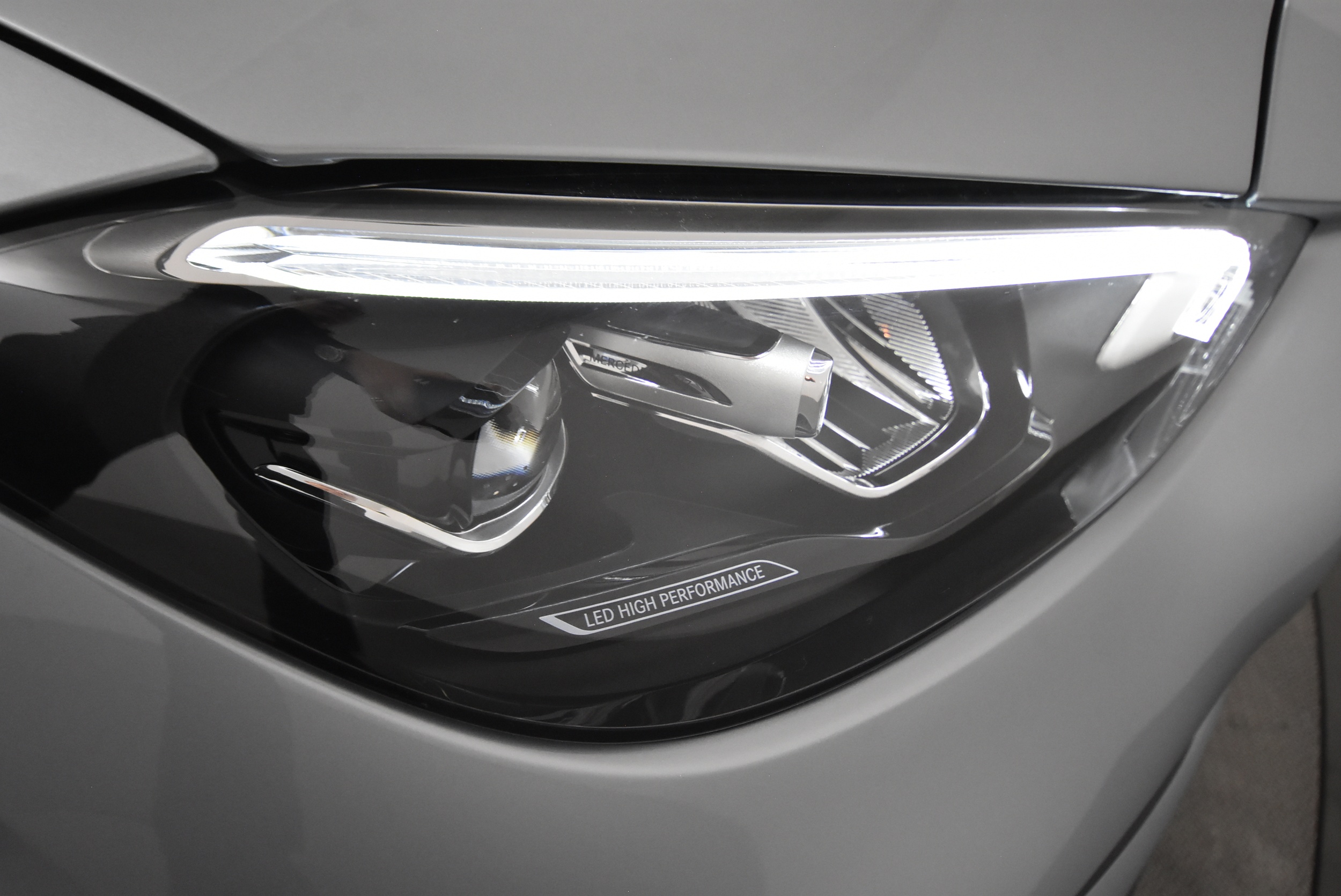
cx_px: 670
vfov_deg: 43.7
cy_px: 448
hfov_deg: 61.9
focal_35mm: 30
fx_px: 1118
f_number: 5.6
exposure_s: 1/60
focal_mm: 20
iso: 3200
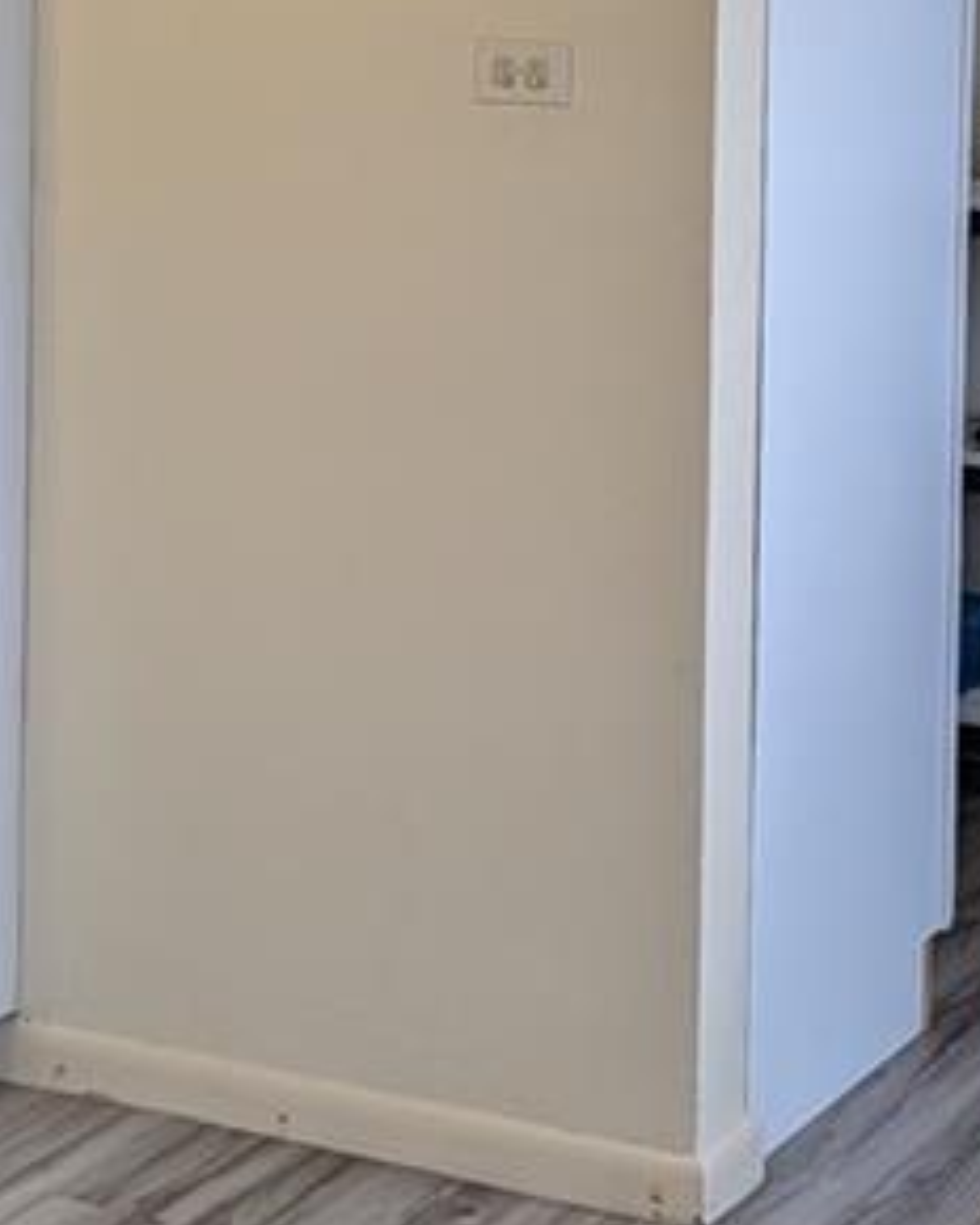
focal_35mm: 97
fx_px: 3517
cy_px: 80
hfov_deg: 15.8
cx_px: 382
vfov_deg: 19.3
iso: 43
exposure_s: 1/120
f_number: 1.68
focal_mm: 6.9
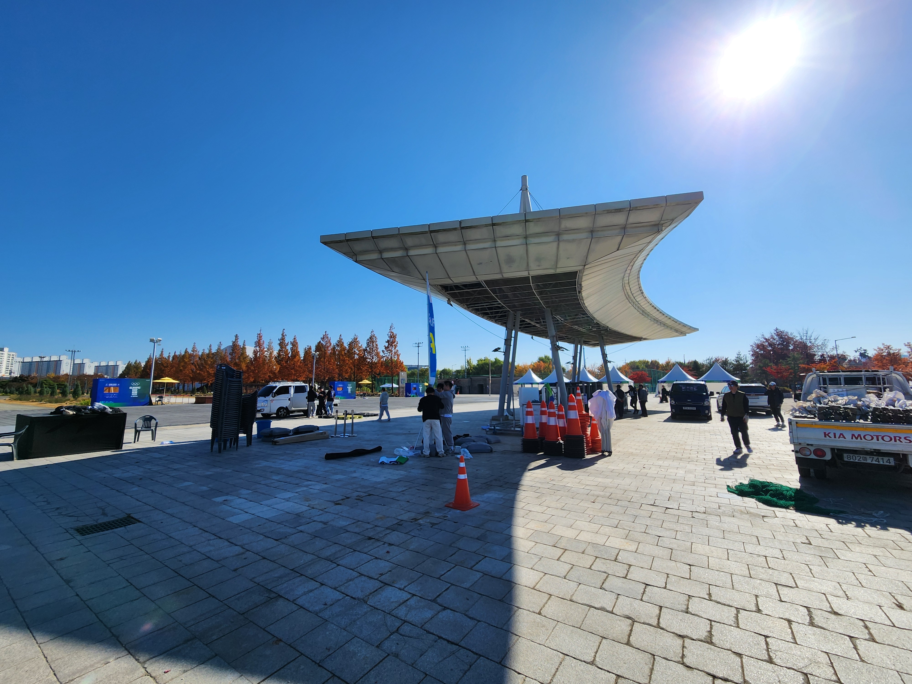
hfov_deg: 106.2
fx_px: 343
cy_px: 342
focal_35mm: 13
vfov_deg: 89.9
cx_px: 456
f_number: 2.2
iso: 50
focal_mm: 2.2
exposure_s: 1/3956
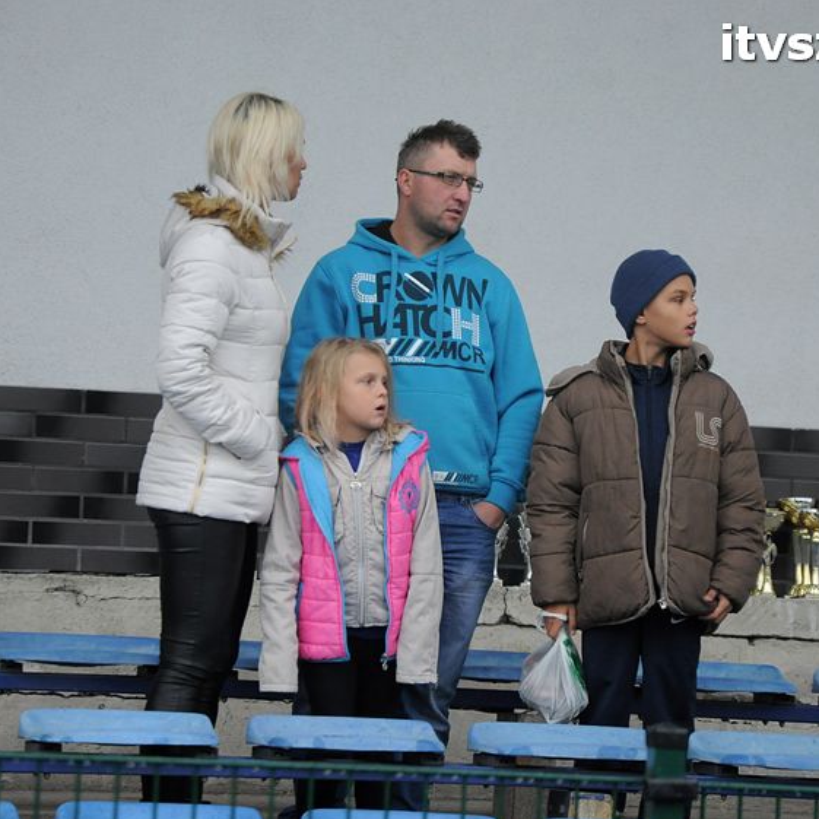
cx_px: 429
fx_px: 5424
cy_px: 411
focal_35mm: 203
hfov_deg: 8.6
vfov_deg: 8.6
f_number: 5.6
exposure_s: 1/320
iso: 1000
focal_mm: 105
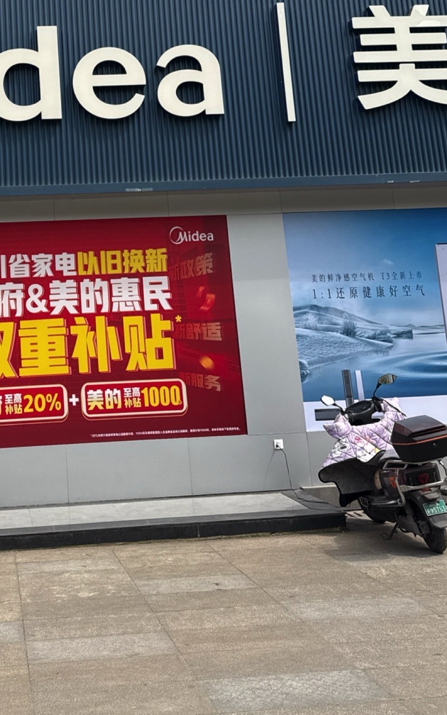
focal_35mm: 44
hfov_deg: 28.3
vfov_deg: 43.5
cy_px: 159
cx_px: 57
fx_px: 858
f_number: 1.78
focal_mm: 6.76
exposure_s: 1/3597
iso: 80
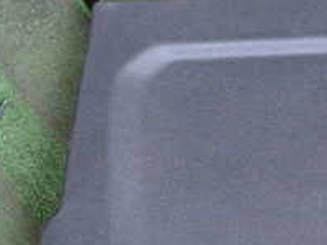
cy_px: 209
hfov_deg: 22.2
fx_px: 708
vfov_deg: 19.4
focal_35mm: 75
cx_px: 468
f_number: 2
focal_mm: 4.5
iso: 320
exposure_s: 1/30
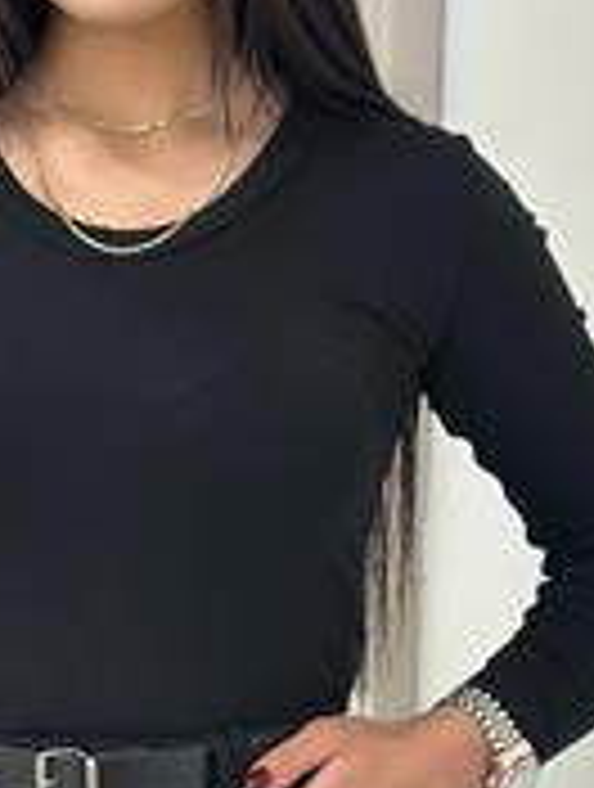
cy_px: 529
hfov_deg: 10.1
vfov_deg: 13.5
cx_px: -40
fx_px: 3328
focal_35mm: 146
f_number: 1.78
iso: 80
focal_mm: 6.86
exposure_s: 1/100
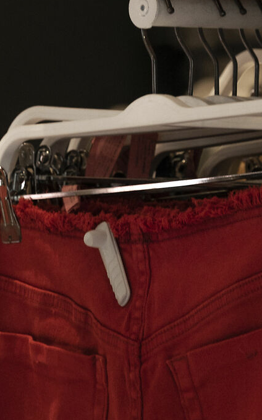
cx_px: 24
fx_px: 9843
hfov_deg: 1.5
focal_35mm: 861
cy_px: 95
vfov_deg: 2.4
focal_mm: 239
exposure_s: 1/100
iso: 400
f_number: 5.6
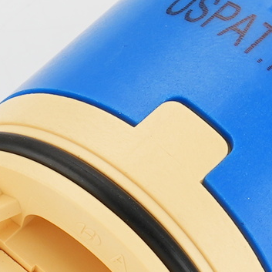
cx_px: 266
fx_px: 5245
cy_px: 135
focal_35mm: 590
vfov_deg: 3.0
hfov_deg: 3.0
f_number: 18
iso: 160
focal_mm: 70
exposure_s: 1/100
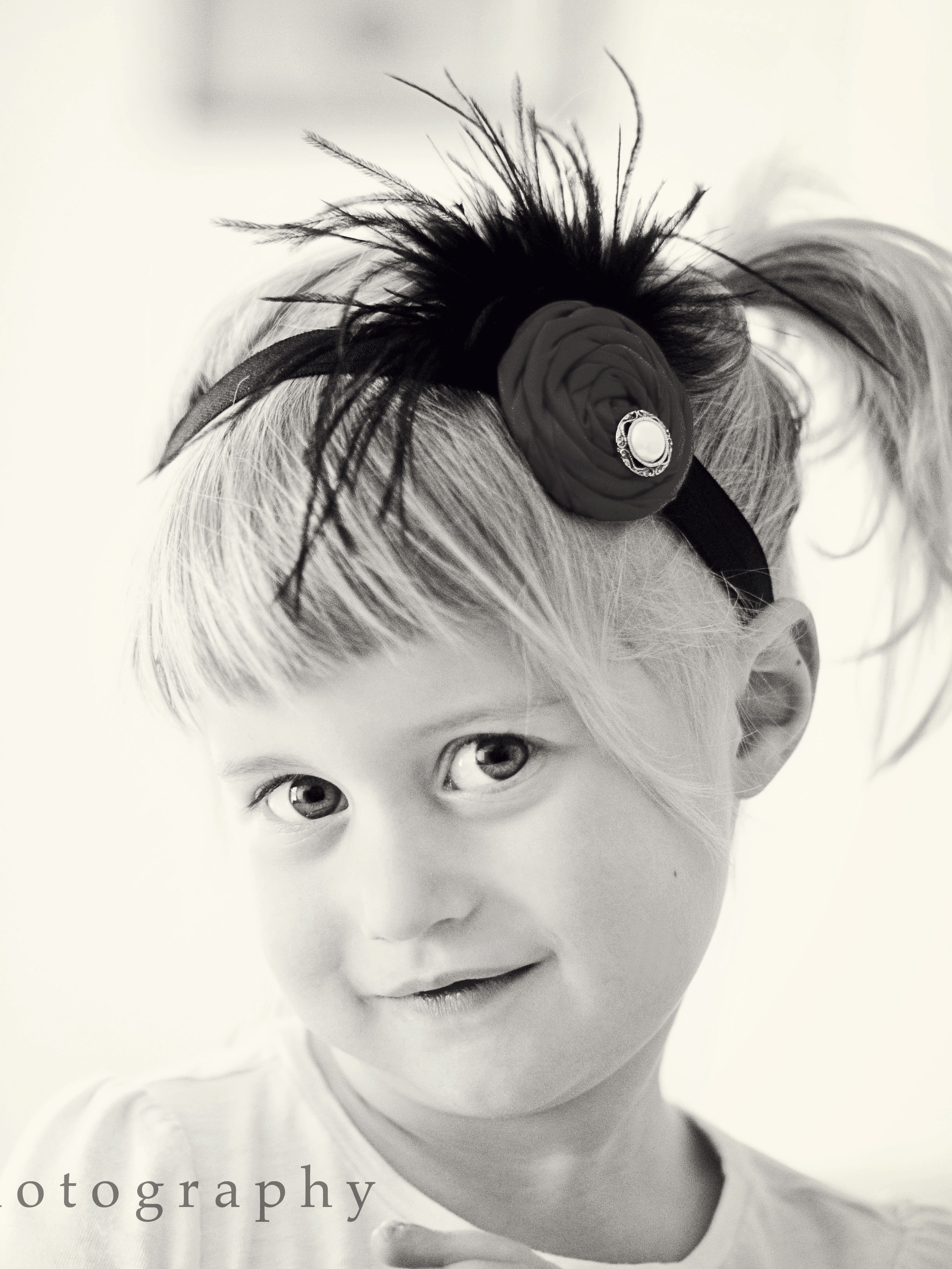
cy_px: 634
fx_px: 3997
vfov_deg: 18.0
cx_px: 225
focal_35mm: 109
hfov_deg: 13.5
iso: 400
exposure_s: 1/500
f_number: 1.6
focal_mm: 50
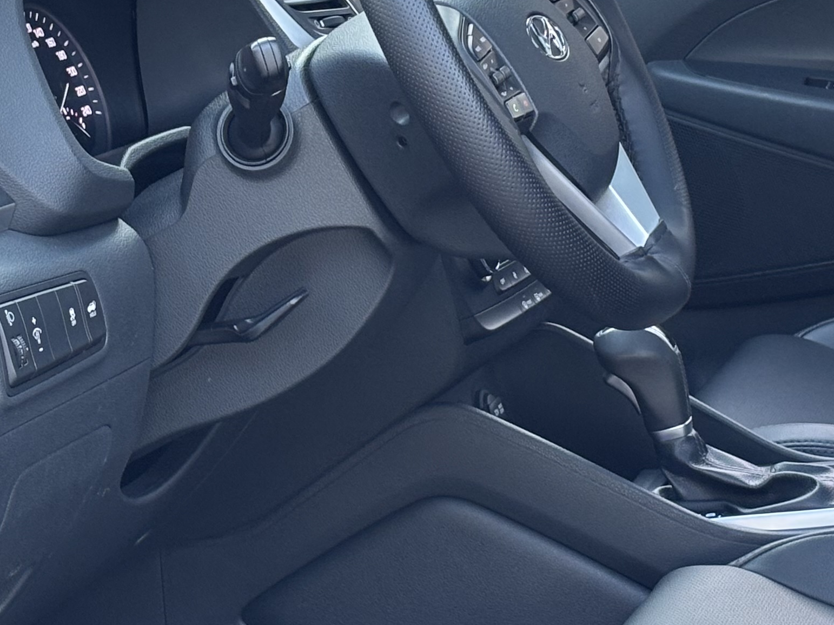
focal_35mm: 136
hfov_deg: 14.5
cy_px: 265
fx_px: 3276
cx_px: 432
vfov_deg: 10.9
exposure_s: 1/60
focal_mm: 5.96
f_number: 1.6
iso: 80
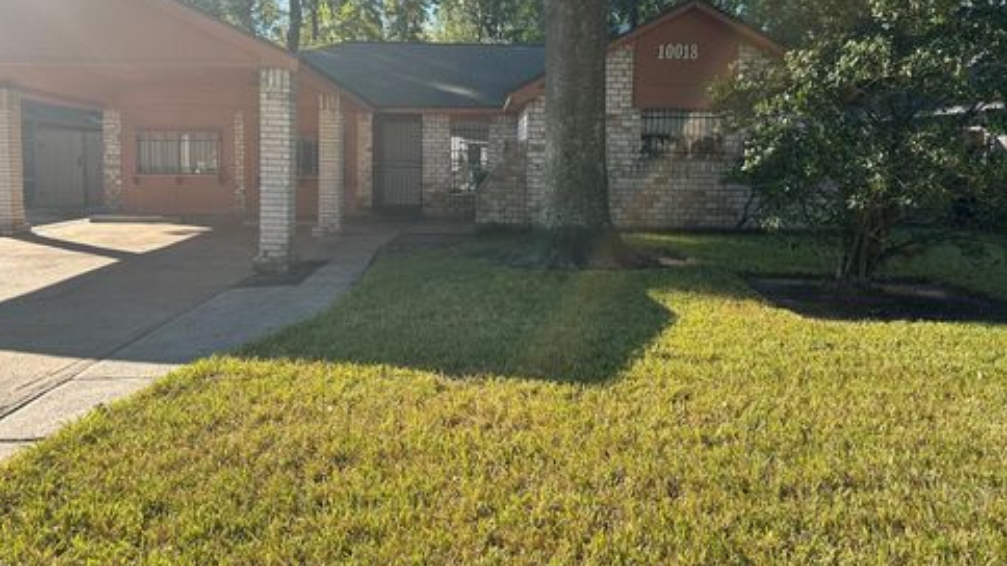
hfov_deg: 69.9
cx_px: 499
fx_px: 721
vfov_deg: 42.6
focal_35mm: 27
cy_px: 215
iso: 80
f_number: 1.78
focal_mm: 6.86
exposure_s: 1/1433
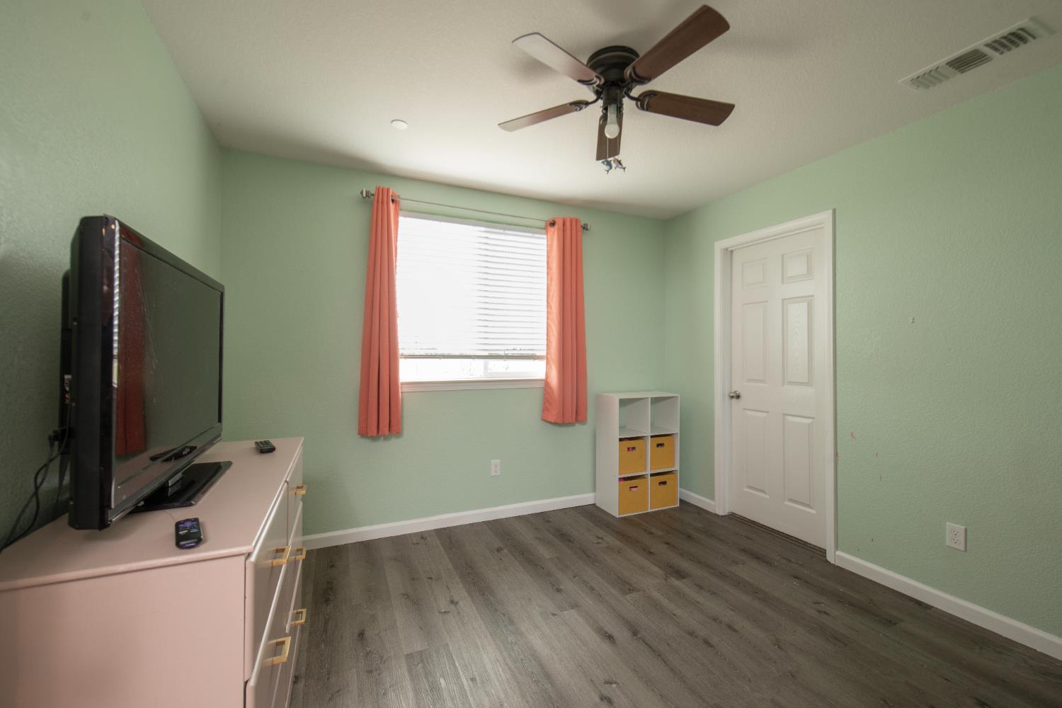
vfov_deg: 81.2
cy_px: 354
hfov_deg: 104.3
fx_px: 413
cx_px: 531
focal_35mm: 14
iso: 320
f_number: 7.1
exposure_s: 1/6
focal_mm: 14
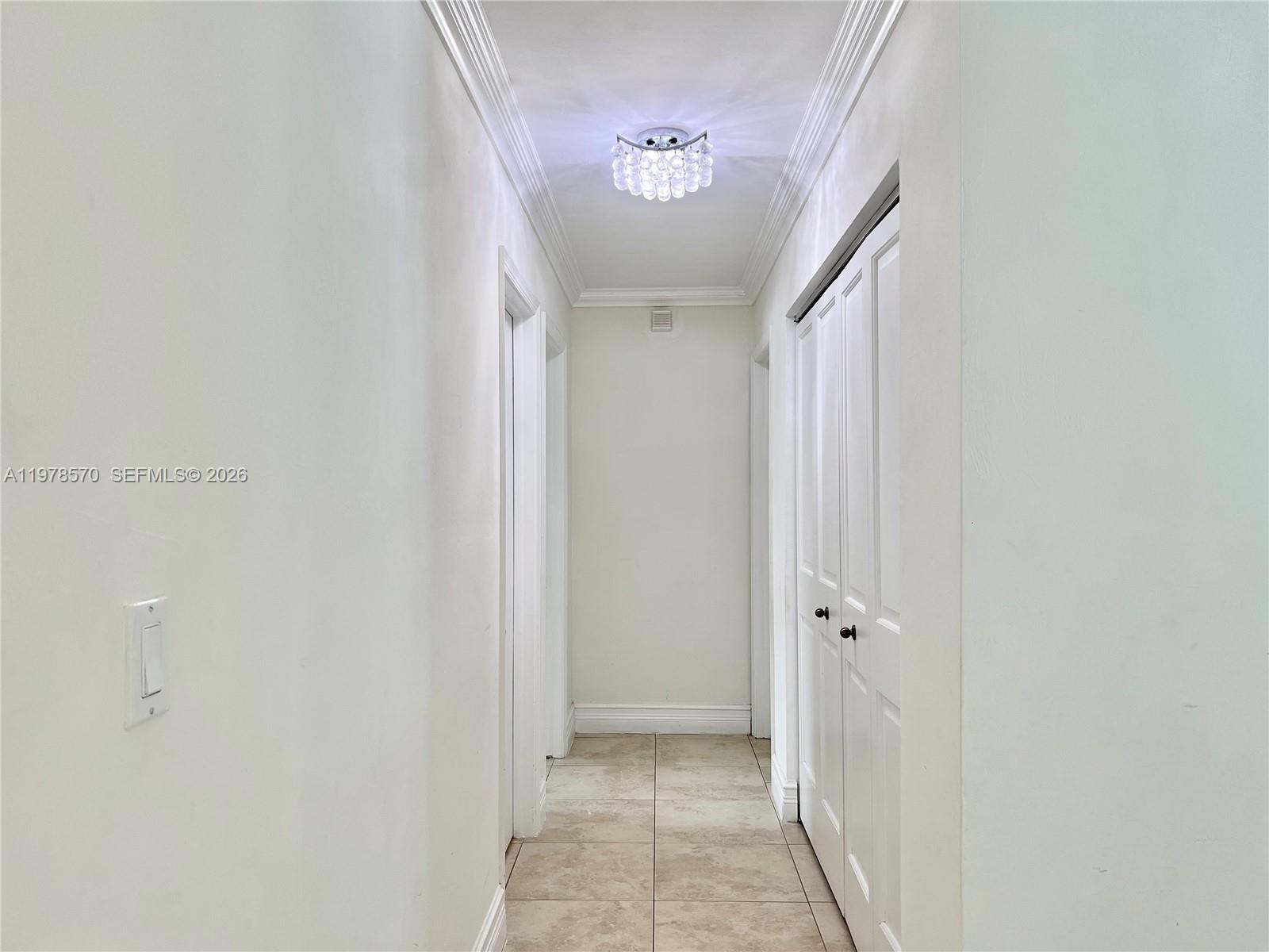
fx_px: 953
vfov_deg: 53.1
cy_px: 476
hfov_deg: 67.3
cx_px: 634
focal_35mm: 26
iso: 80
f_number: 1.5
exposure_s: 1/120
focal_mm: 5.7
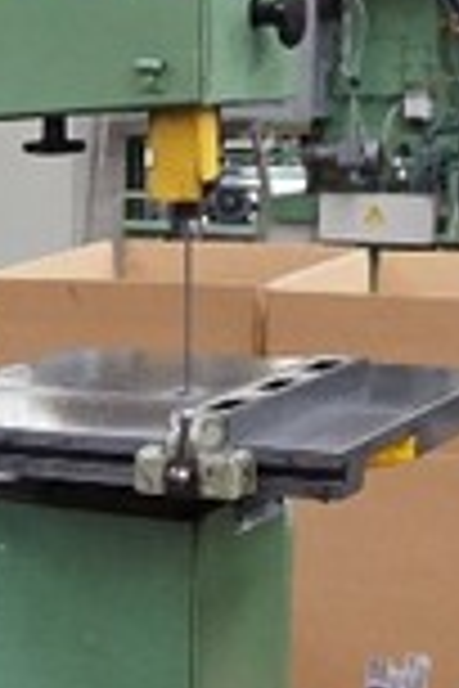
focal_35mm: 113
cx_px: -140
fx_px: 2161
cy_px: 508
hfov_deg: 11.8
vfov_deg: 18.0
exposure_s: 1/160
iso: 2000
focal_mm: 16
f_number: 3.5
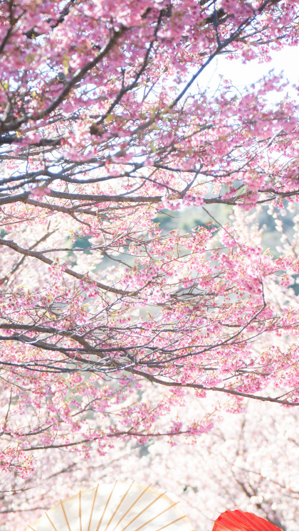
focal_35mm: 143
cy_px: 403
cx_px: 172
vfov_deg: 15.0
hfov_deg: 8.5
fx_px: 2016
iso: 200
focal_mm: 85
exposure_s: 1/500
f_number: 2.8
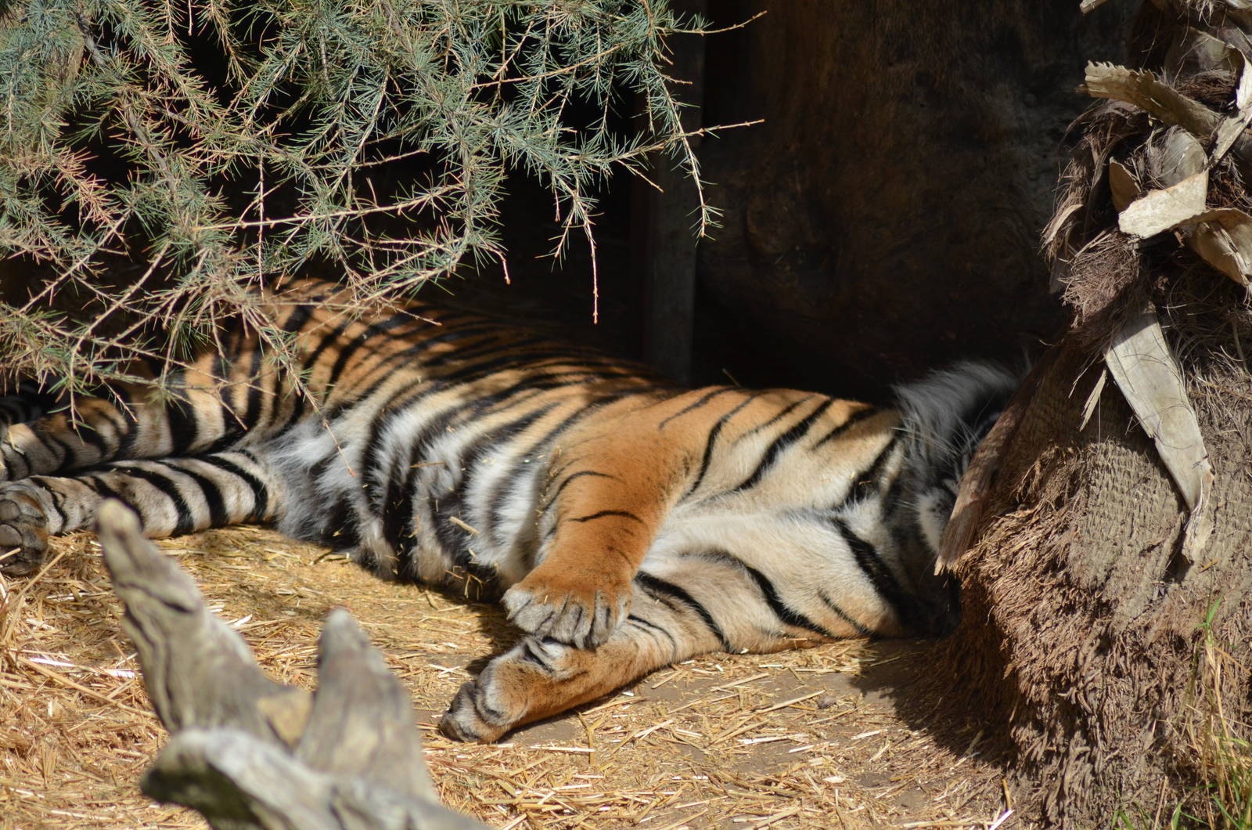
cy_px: 415
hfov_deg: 6.3
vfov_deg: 4.1
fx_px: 11454
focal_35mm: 330
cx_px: 626
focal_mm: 220
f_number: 5.6
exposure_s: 1/2000
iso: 400
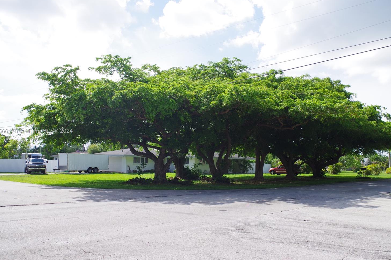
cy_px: 131
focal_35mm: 33
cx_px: 202
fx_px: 358
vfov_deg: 39.9
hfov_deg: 57.2
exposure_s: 1/320
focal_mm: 20
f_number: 7.1
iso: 200
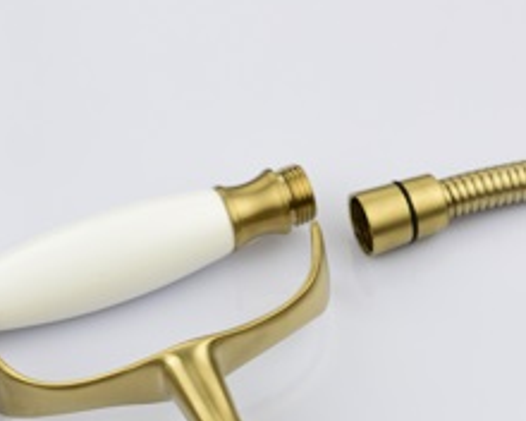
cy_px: 526
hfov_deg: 10.8
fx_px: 2787
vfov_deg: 8.5
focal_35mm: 179
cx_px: 280
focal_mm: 56
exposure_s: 1/200
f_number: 10
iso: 64
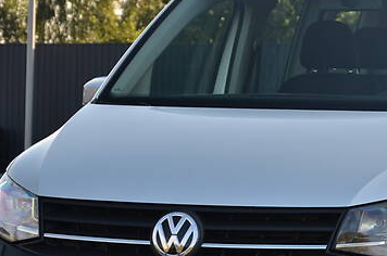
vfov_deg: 6.5
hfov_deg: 9.8
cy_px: 187
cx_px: 336
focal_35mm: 209
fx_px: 2243
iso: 250
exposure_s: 1/125
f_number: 5.6
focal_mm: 62
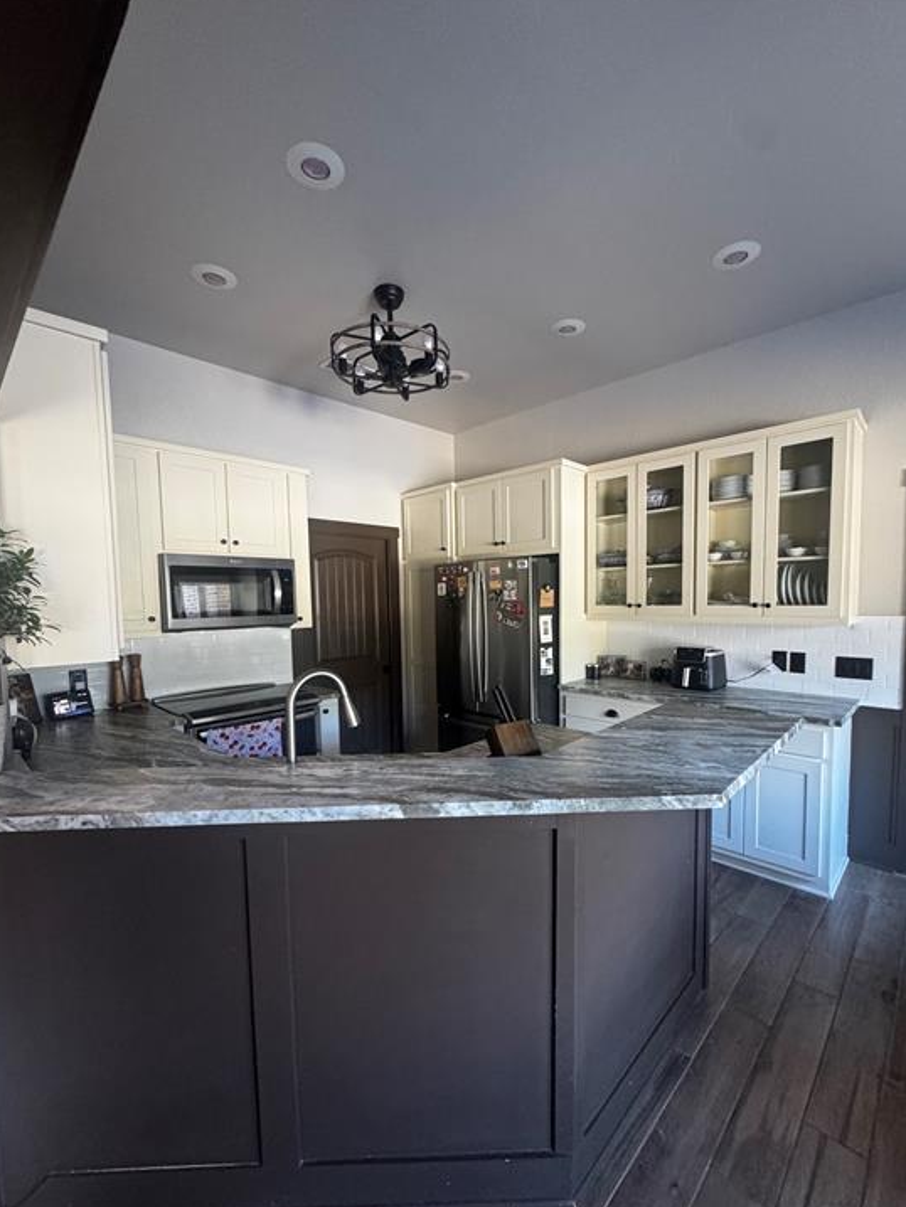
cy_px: 635
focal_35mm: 15
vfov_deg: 98.1
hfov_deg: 81.7
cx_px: 465
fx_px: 523
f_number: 2.2
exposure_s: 1/60
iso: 400
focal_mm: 2.22
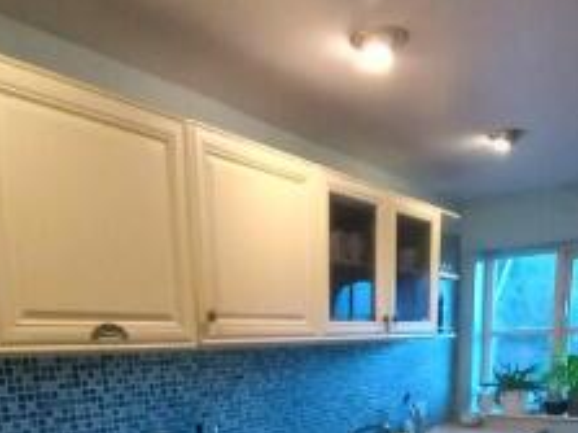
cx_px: 315
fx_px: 567
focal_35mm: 34
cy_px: 473
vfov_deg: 35.8
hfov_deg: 53.9
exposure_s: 1/25
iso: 200
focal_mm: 1.13
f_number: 2.2
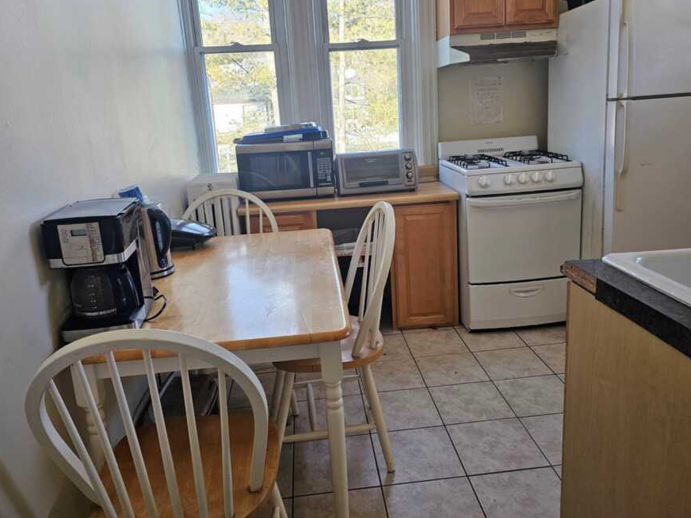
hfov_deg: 65.3
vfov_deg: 51.3
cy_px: 232
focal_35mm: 27
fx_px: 539
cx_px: 357
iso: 200
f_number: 1.7
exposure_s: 1/180
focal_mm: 6.3
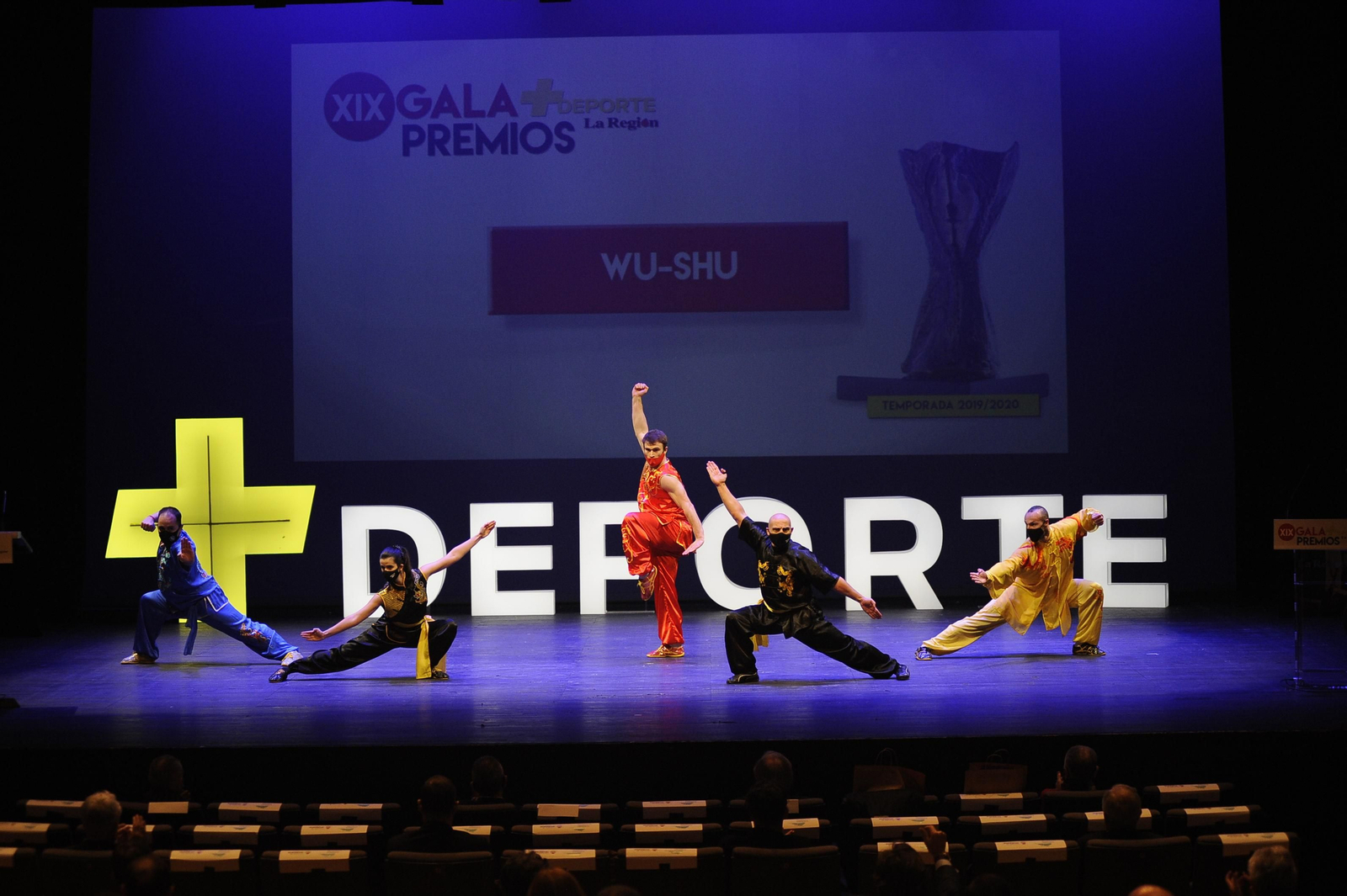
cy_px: 448
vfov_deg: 17.0
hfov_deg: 25.4
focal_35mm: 80
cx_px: 674
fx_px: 2992
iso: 1600
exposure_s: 1/320
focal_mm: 80
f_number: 2.8
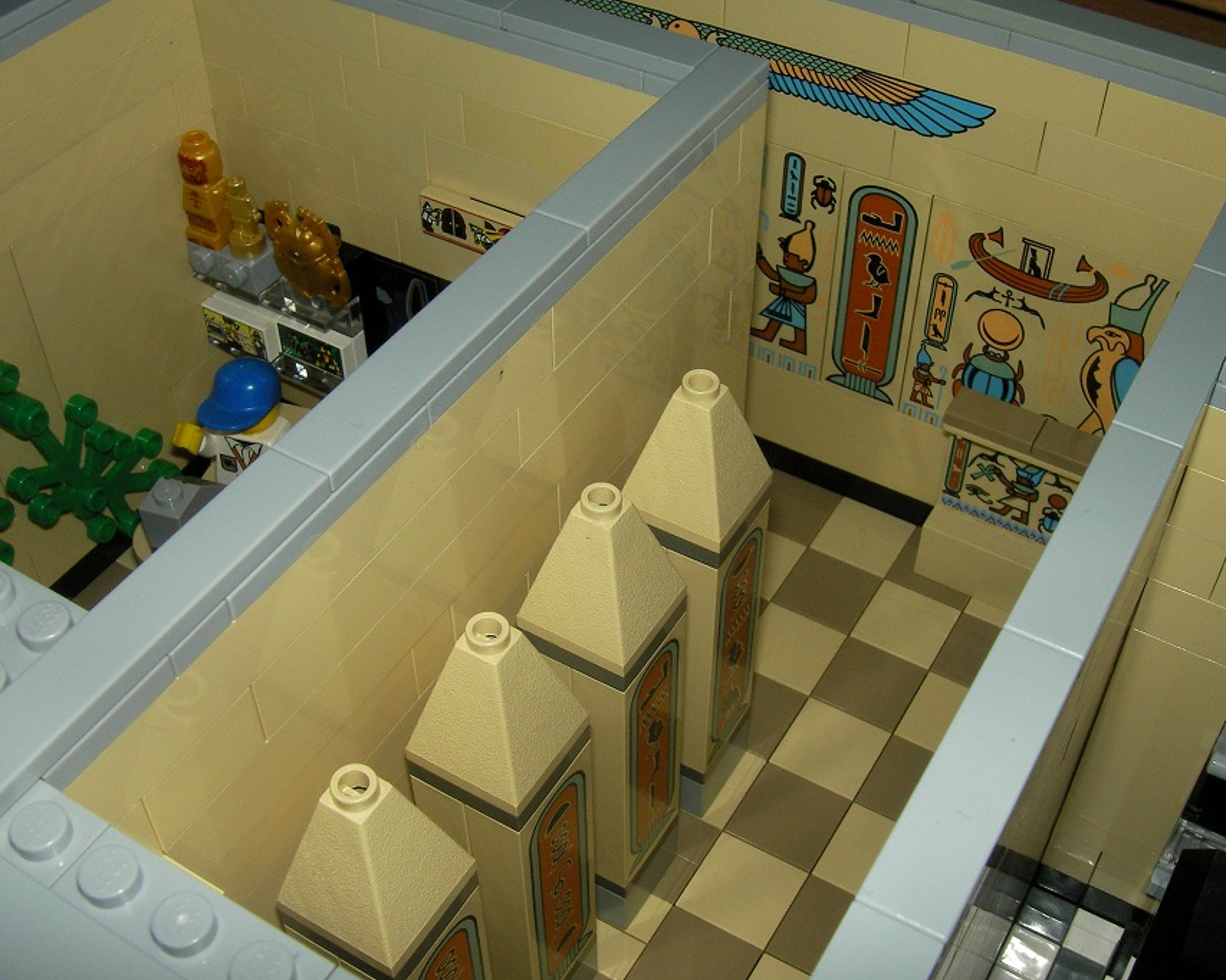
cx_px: 660
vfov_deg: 37.3
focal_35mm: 40
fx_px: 1451
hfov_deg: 45.8
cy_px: 491
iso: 100
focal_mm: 6.3
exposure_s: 1/30
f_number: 6.6
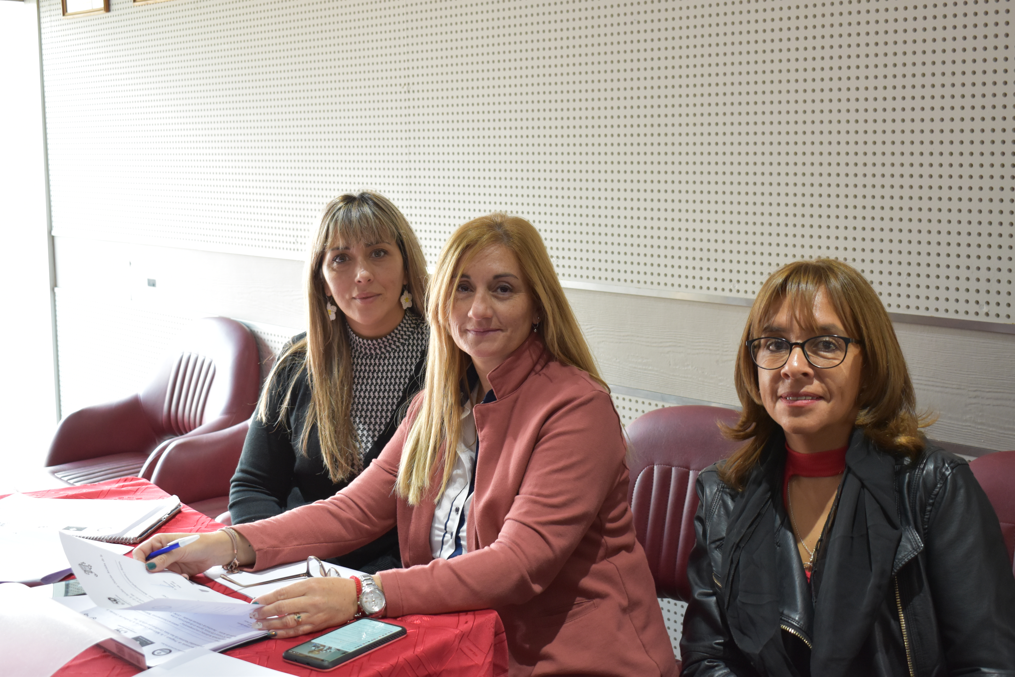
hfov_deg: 41.1
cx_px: 508
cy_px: 338
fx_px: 1353
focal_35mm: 48
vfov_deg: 28.1
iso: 1000
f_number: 4.5
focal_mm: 32
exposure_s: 1/30
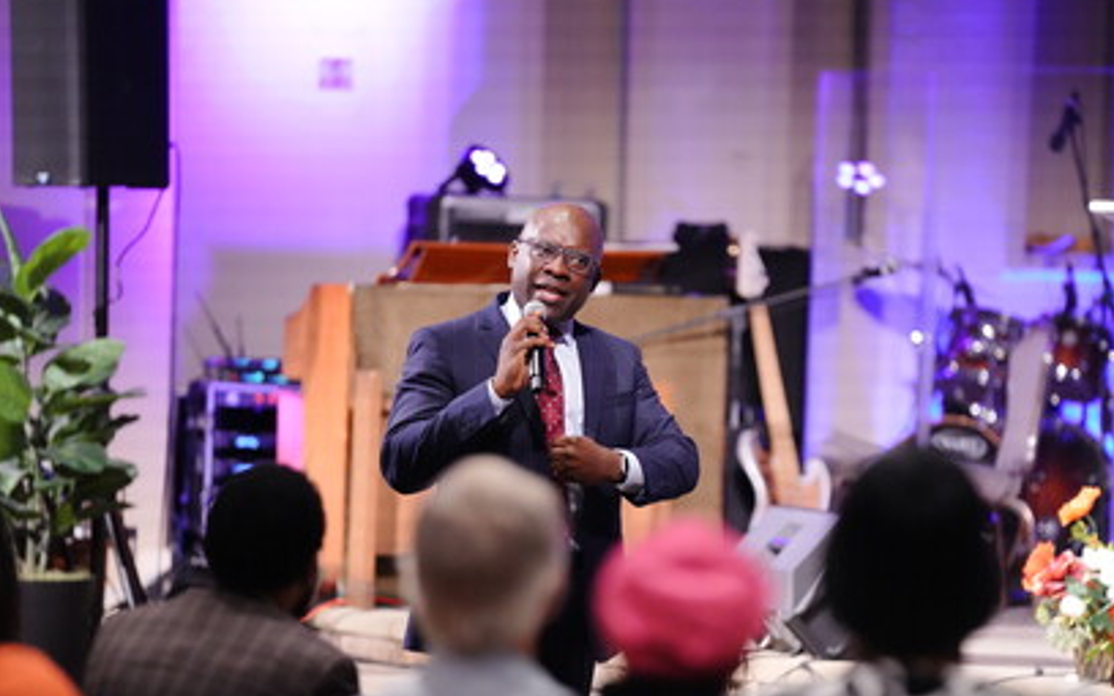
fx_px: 6983
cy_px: 403
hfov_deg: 9.1
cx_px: 623
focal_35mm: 230
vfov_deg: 5.7
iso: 8000
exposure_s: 1/400
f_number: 2.8
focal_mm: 200
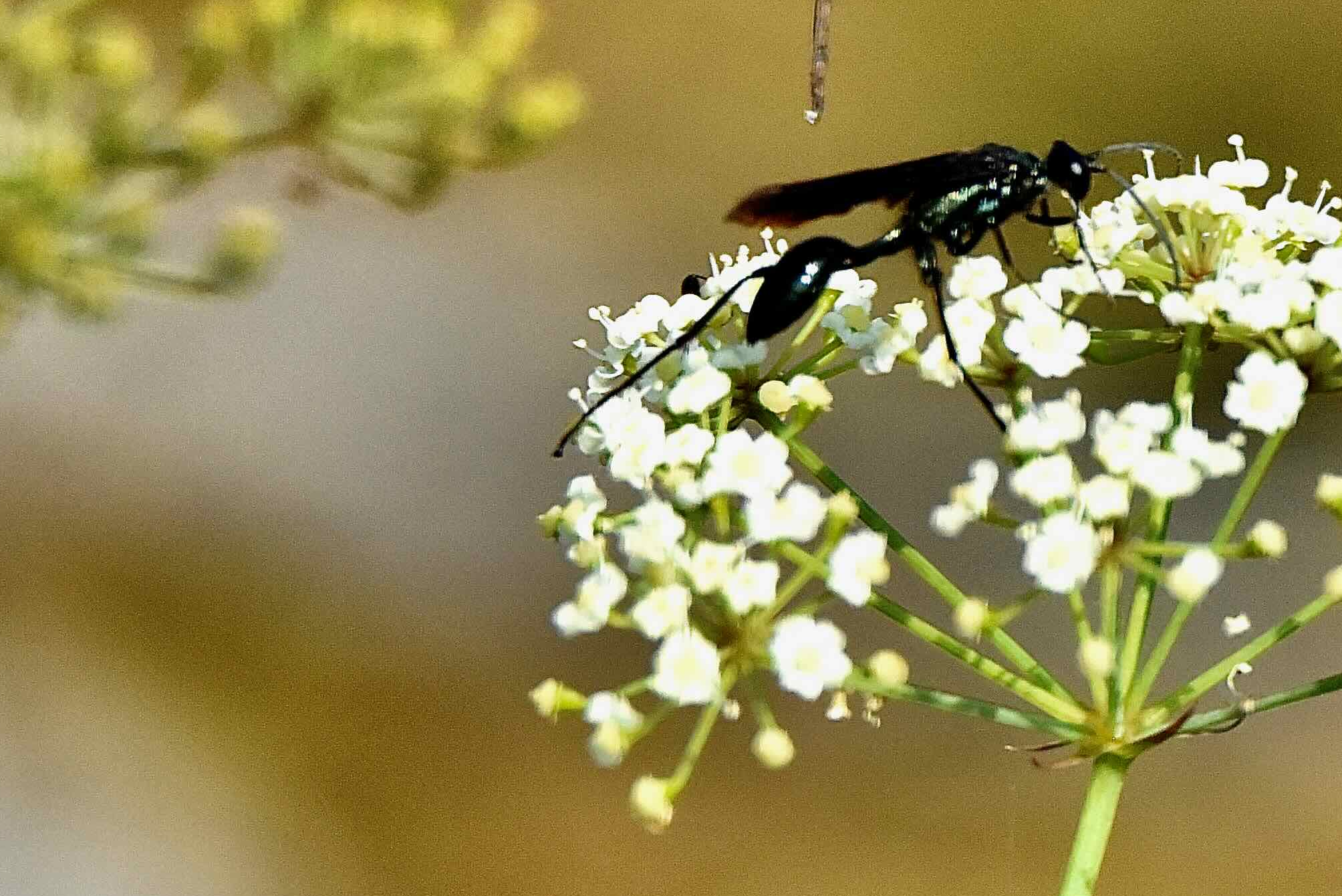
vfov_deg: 1.2
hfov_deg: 1.8
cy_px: 63
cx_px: 1035
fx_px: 42357
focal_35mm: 1136
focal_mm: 600
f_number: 11
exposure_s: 1/4000
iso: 5000
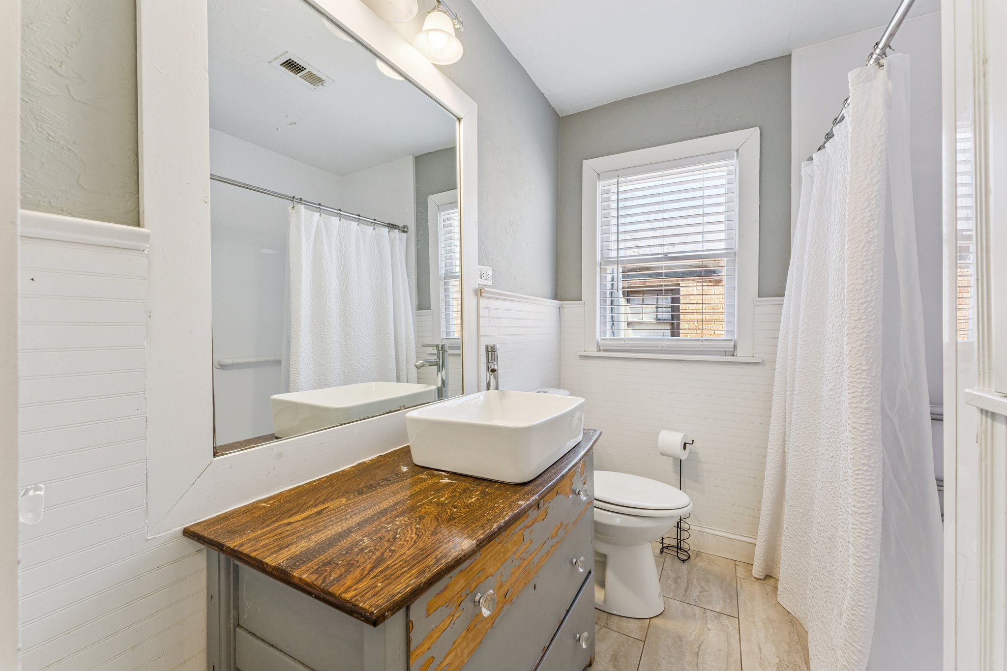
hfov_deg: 104.3
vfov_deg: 81.2
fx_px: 392
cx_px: 504
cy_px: 336
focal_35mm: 14
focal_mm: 14
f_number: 10
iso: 200
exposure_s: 1/40
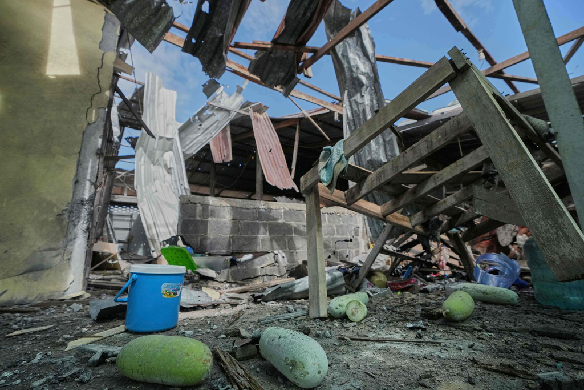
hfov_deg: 96.7
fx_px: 260
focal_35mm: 16
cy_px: 195
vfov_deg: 73.8
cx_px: 292
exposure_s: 1/6400
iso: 1000
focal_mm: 16
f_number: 4
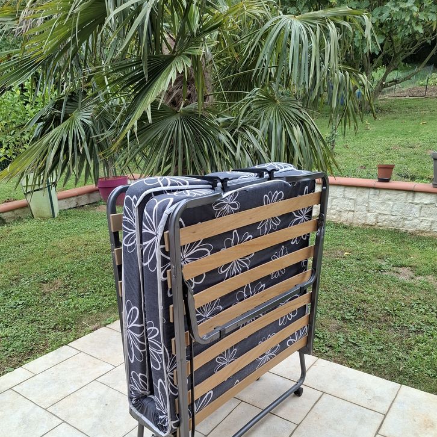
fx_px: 400
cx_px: 216
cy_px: 296
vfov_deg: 55.9
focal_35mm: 28
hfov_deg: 57.3
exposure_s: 1/135
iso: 50
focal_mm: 5.54
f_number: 1.8
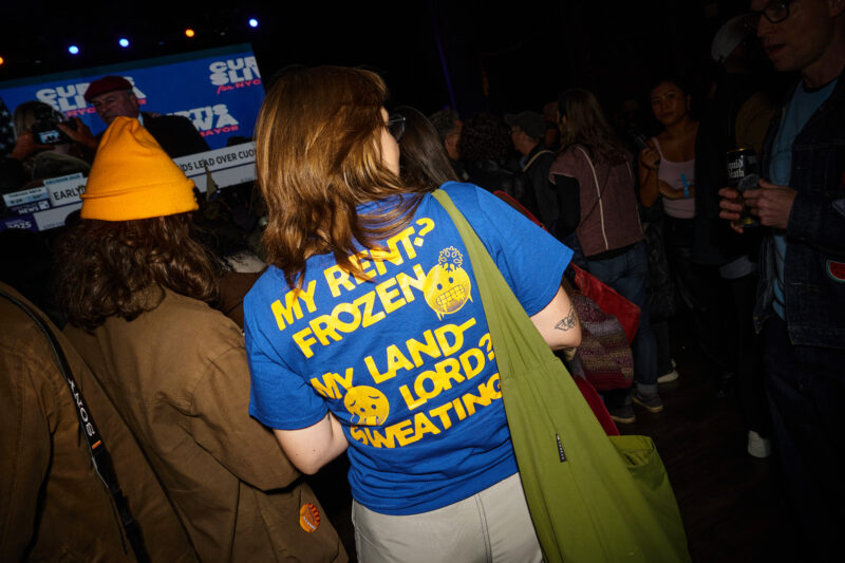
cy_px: 282
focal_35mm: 24
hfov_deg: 73.8
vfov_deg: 53.1
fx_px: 563
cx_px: 422
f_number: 8
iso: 800
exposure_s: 1/250
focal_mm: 24
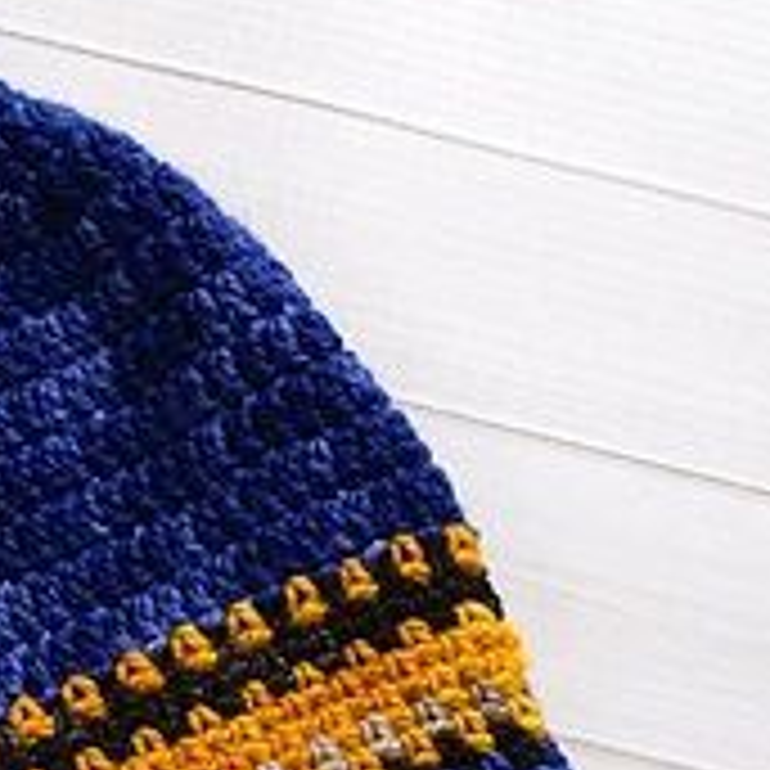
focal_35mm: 102
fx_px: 2567
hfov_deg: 16.2
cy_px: 894
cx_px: -207
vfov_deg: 16.4
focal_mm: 21.2
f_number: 4
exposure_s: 1/100
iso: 1250
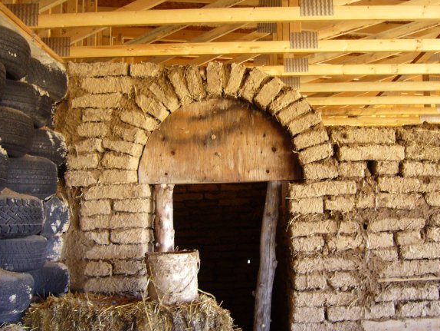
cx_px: 222
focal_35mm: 39
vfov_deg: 36.8
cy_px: 171
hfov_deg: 47.8
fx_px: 496
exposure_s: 1/15
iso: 160
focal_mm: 5.8
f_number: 2.8
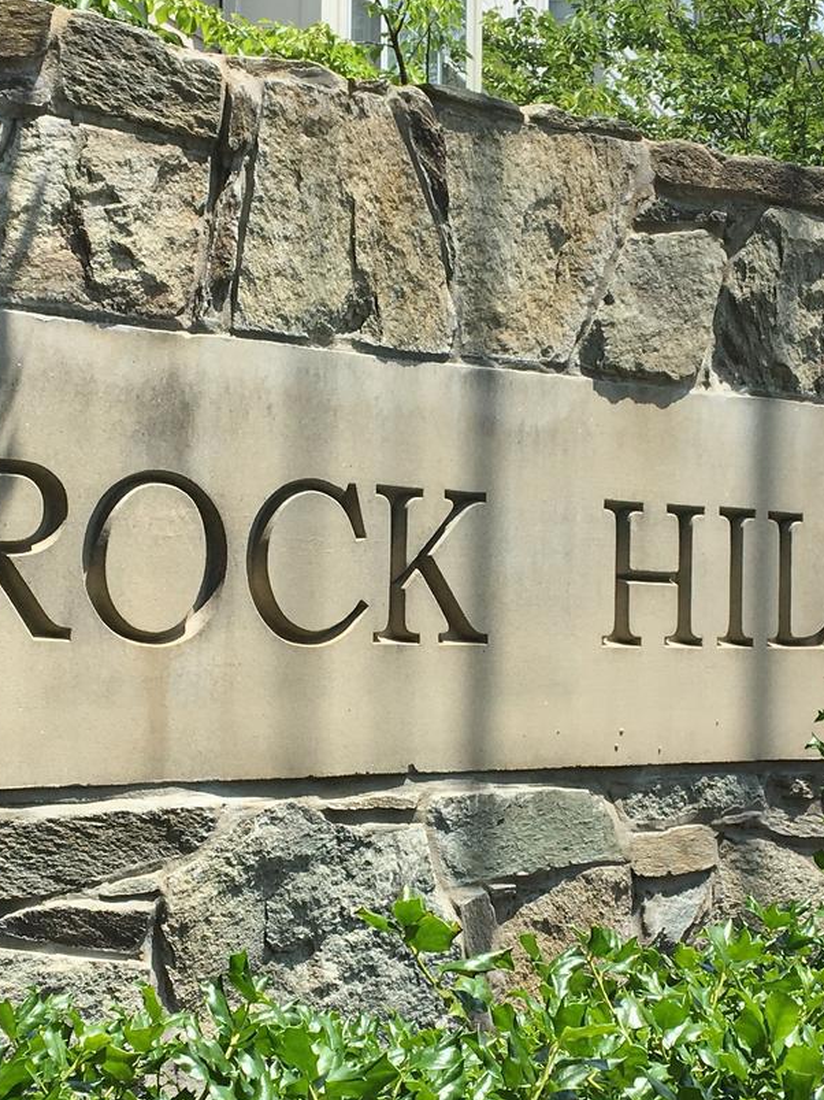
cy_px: 632
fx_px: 2349
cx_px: 439
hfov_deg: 19.9
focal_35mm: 74
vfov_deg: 26.3
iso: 25
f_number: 2.2
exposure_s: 1/1241
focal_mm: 4.15
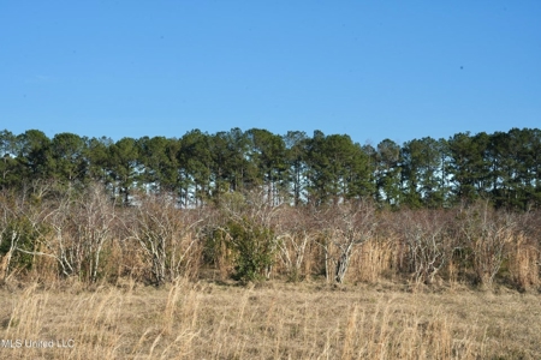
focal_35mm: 55
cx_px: 270
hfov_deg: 36.2
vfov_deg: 24.6
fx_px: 826
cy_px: 180
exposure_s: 1/250
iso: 400
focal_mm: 55
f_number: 16
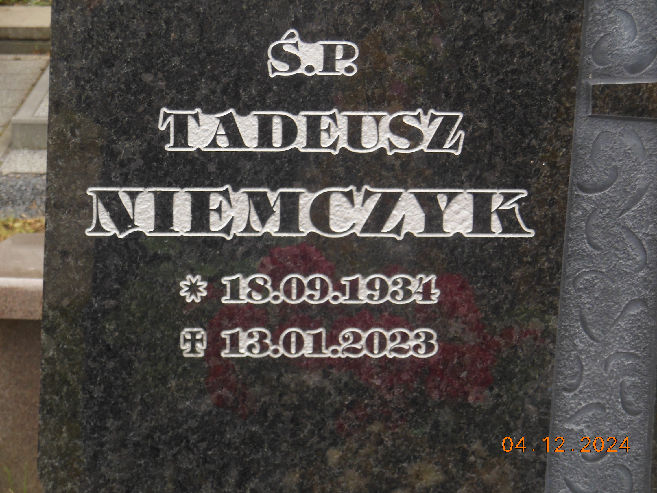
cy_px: 246
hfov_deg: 17.7
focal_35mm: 111
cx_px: 328
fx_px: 2107
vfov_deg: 13.3
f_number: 4.8
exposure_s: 1/60
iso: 200
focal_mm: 19.7
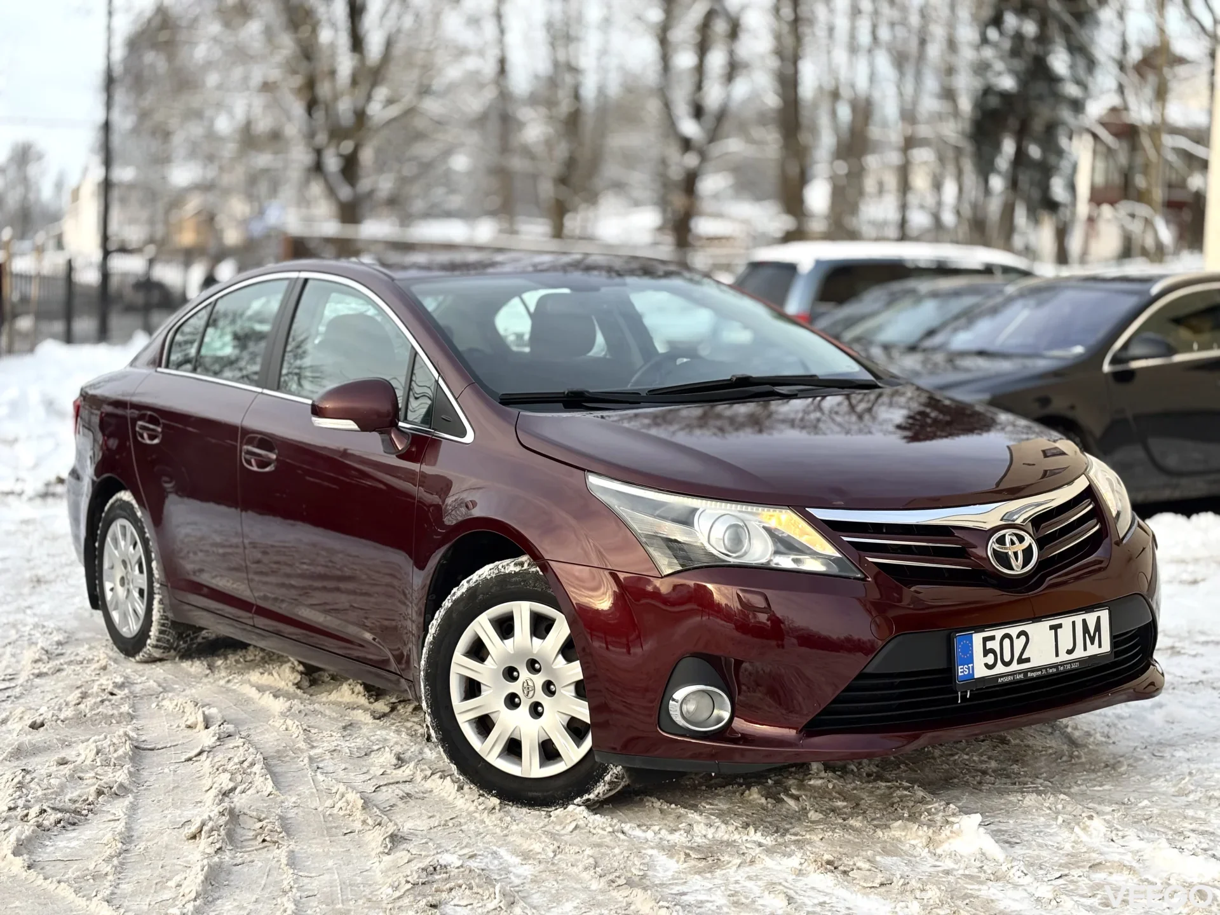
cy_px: 458
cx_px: 610
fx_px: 1833
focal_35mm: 52
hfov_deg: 36.8
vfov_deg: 28.0
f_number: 1.6
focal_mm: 5.96
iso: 32
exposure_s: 1/252
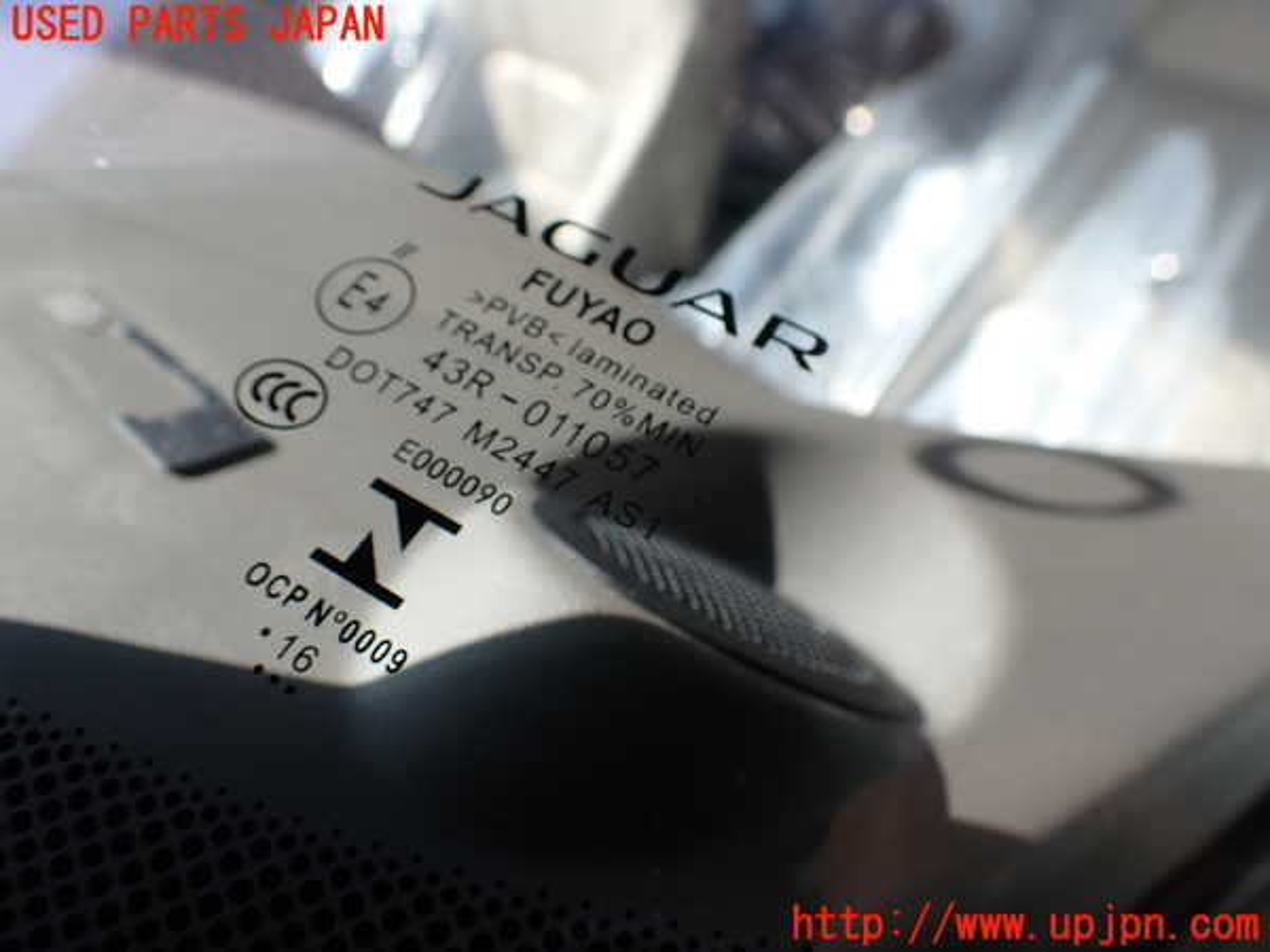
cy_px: 476
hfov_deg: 60.0
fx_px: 1101
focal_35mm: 30
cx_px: 635
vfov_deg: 46.8
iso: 100
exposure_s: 1/320
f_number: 3.2
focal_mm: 5.4
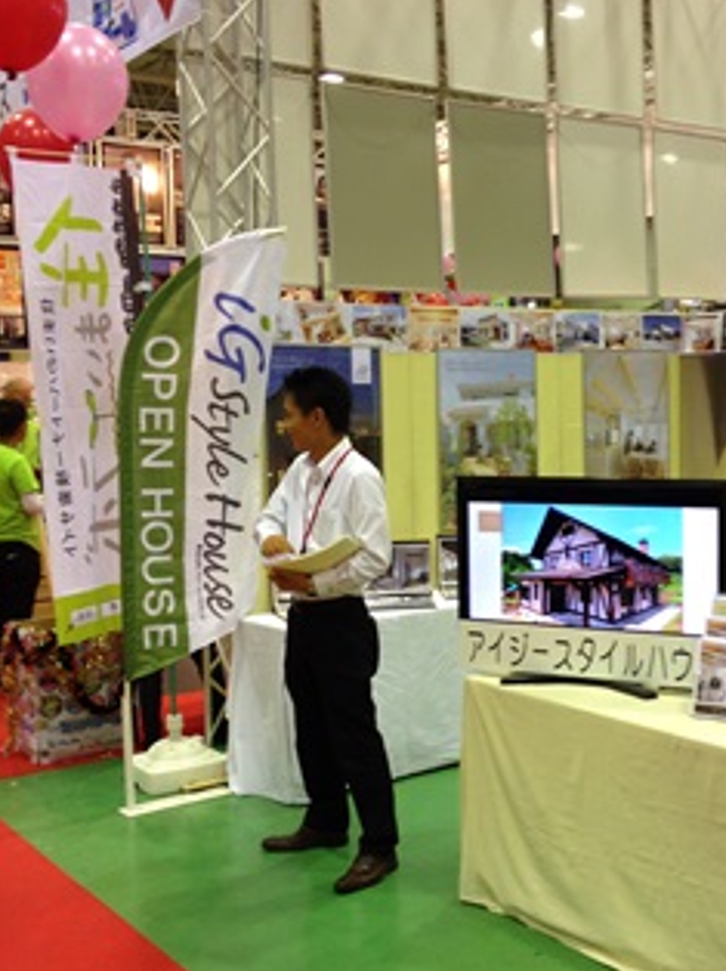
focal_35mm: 50
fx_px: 1400
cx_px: 510
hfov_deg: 28.8
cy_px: 529
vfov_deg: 38.2
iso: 64
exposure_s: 1/20
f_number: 2.4
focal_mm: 4.28
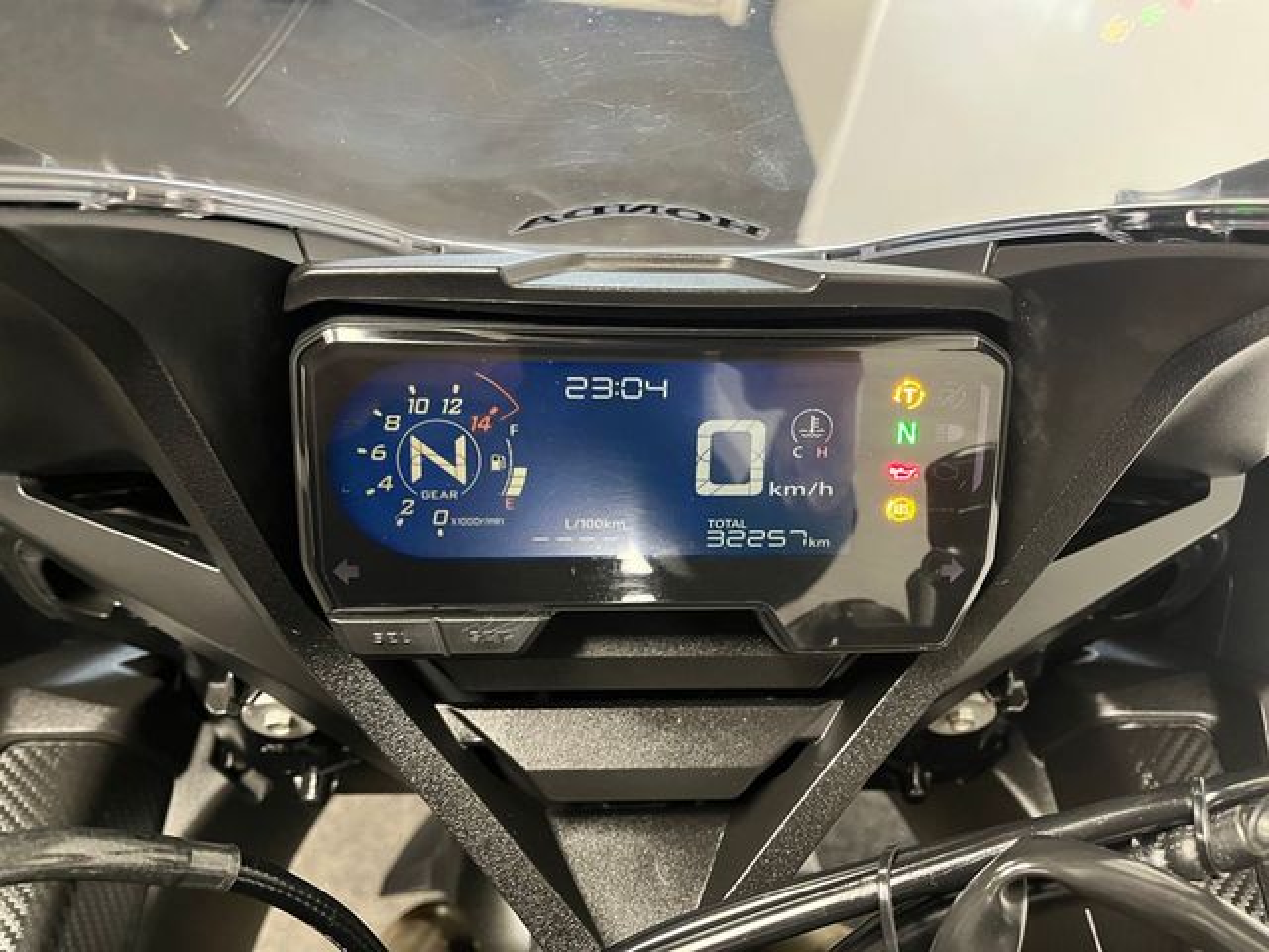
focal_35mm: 26
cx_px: 634
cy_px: 476
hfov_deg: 67.3
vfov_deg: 53.1
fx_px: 953
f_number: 1.6
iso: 640
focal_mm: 5.1
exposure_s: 1/33
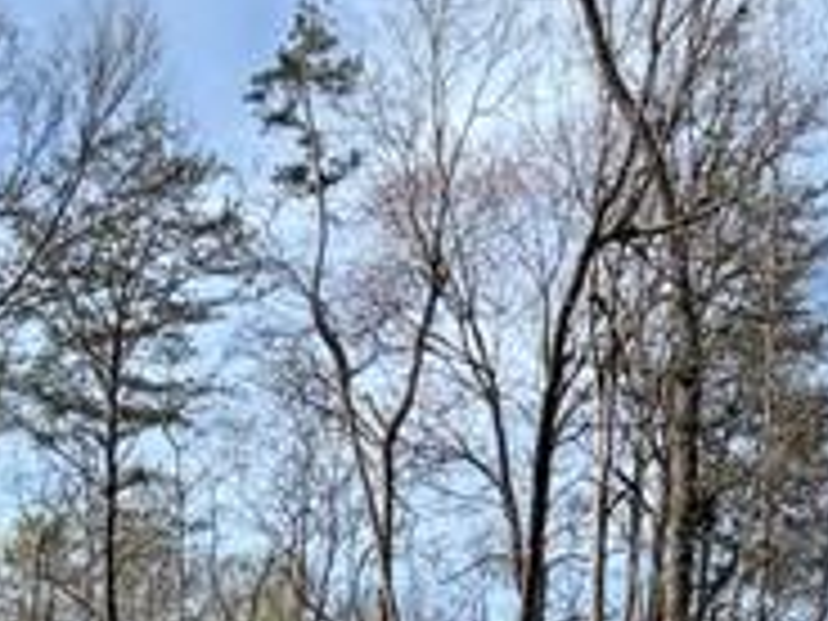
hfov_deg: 24.9
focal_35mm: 78
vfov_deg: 16.8
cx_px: 306
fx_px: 1866
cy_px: 986
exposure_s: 1/770
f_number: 2.2
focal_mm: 2.22
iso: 25
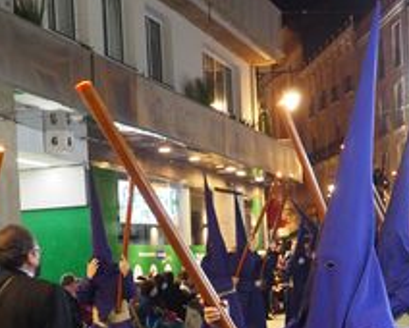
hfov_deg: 27.5
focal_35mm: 69
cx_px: 189
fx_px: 836
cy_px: 298
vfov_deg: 21.7
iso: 3200
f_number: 4
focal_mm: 15
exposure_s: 1/40
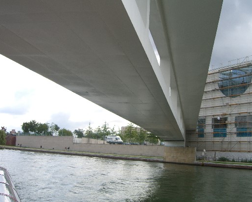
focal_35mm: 42
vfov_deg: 35.7
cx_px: 139
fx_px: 313
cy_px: 97
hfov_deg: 43.8
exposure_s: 1/320
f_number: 4
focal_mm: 7.9
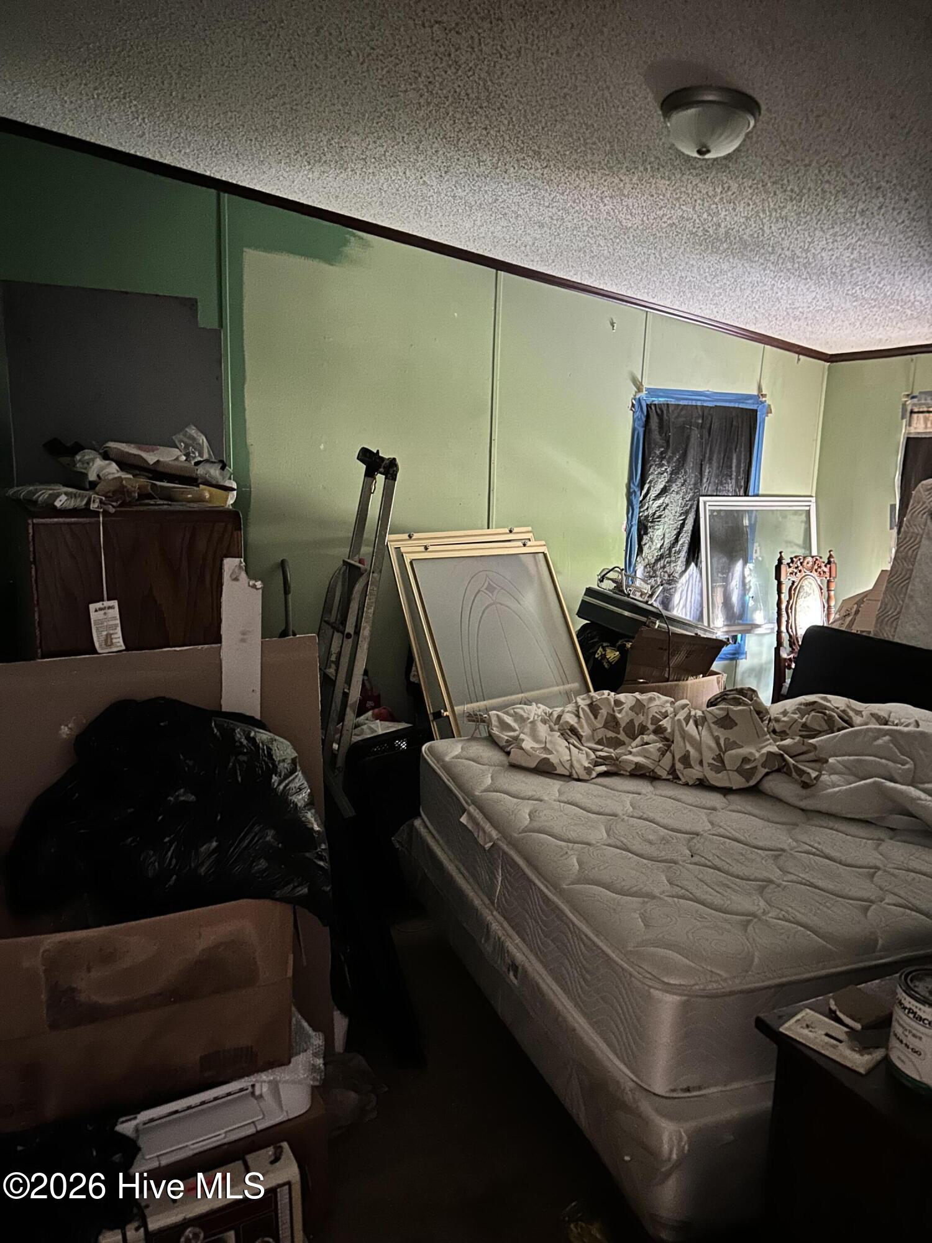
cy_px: 622
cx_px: 466
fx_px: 933
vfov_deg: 67.3
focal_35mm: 26
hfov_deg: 53.1
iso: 640
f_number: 1.5
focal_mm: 5.7
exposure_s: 1/9
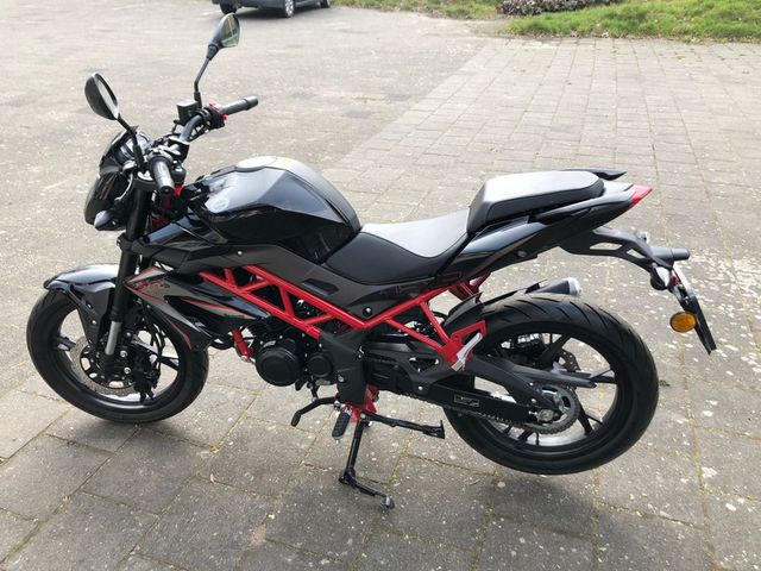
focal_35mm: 28
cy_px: 286
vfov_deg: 49.7
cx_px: 380
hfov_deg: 63.4
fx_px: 616
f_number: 1.8
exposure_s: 1/390
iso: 20
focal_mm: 3.99
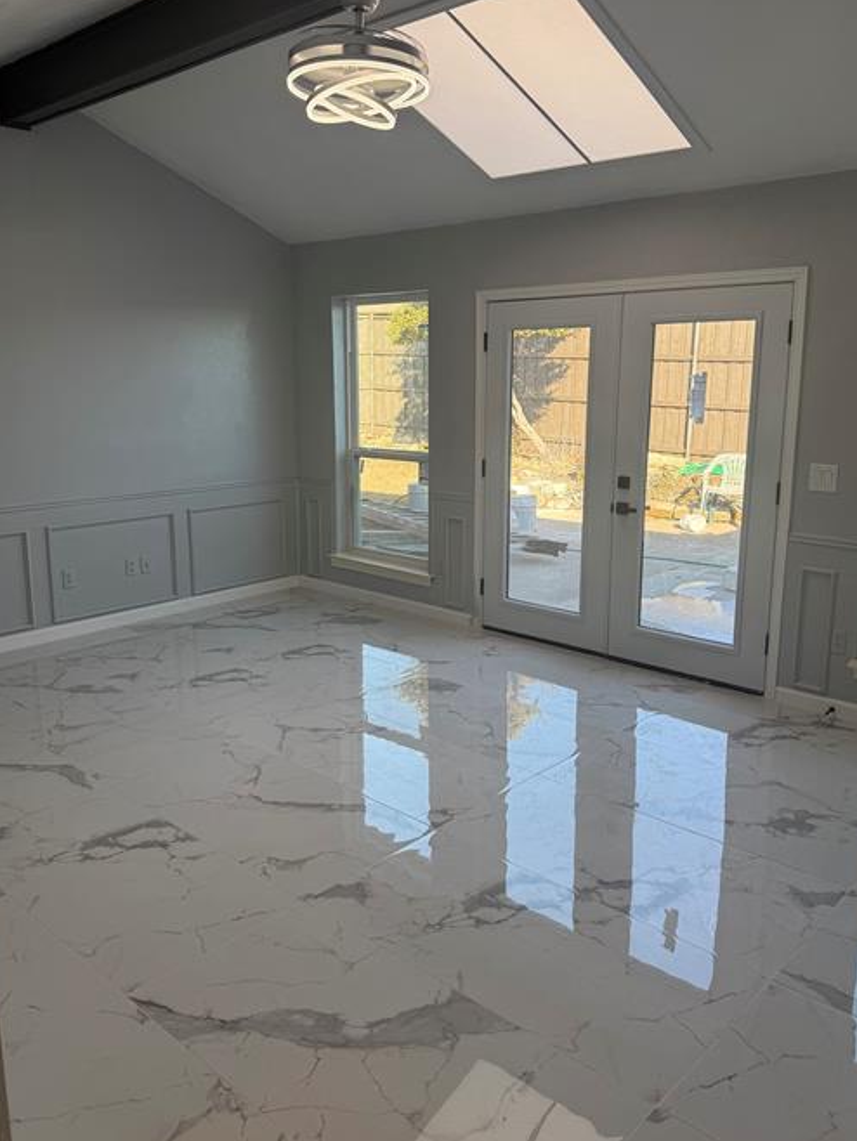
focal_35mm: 28
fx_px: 924
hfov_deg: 49.8
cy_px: 546
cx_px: 428
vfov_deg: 63.4
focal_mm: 6.76
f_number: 1.78
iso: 100
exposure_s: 1/407
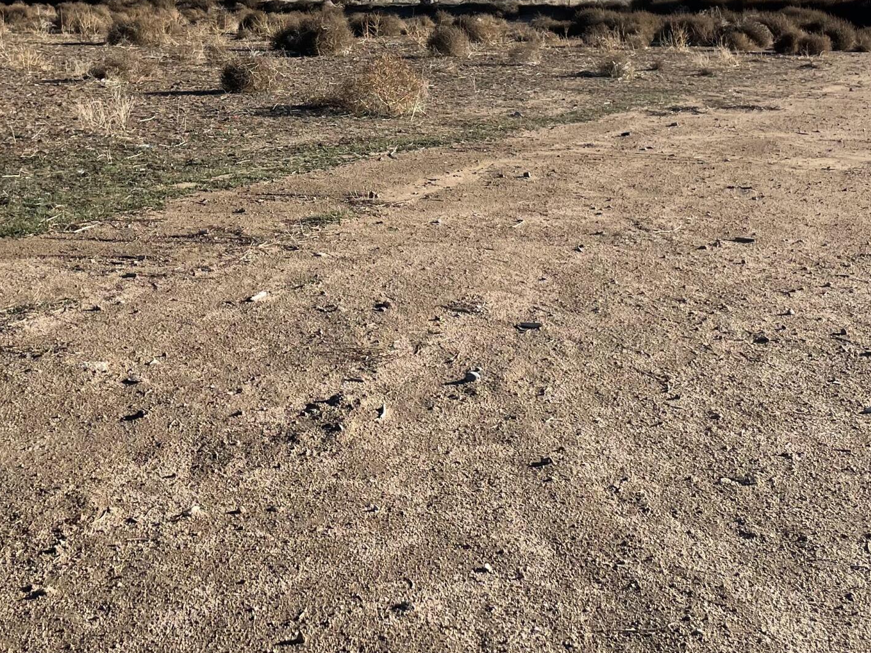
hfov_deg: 34.8
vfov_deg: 25.8
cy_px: 82
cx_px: 346
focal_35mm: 55
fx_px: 1384
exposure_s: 1/3040
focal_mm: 4.2
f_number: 1.6
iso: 32
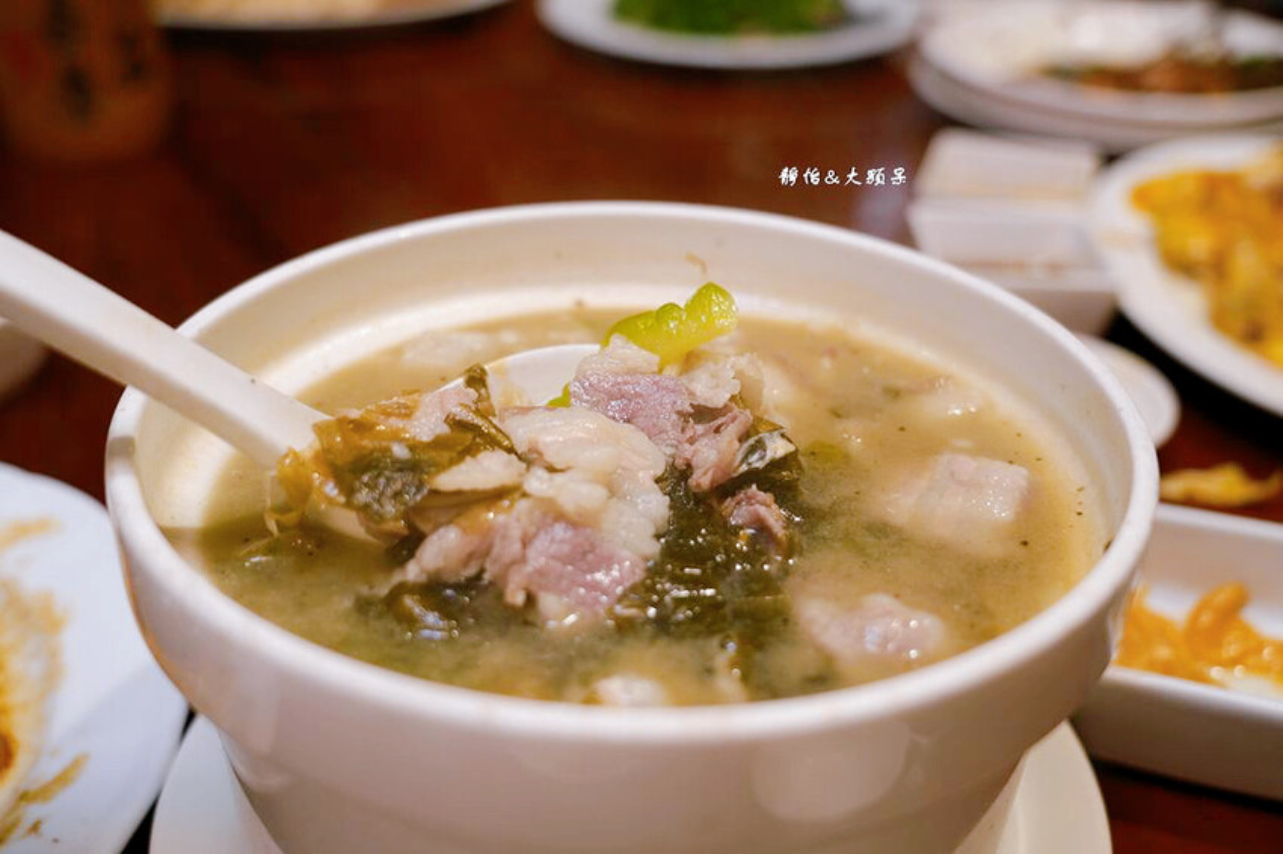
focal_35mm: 41
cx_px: 642
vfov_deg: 32.6
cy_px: 427
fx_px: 1461
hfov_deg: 47.4
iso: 800
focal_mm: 41
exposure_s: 1/50
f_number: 4
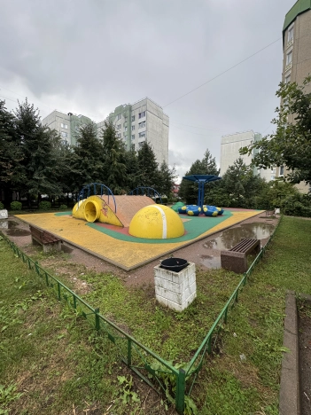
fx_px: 168
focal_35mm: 14
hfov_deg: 85.7
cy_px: 208
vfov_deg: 102.1
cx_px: 156
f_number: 2.2
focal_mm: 2.22
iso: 40
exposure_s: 1/313
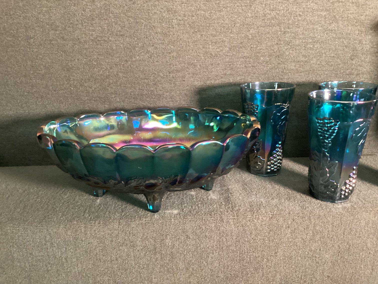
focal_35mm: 31
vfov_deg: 45.4
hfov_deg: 58.3
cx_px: 189
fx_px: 339
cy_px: 142
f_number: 2.4
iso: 640
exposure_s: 1/30
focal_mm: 3.3
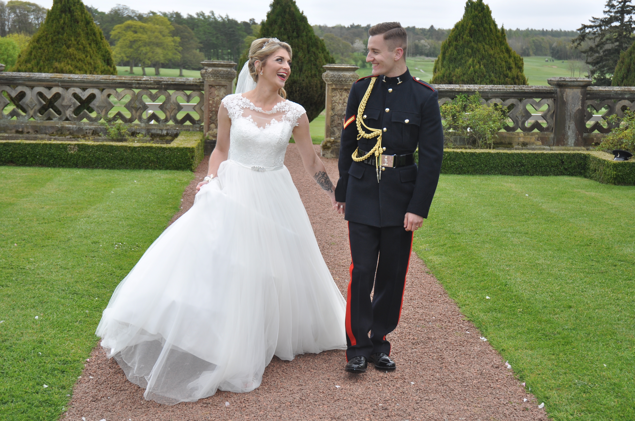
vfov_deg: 25.7
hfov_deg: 37.9
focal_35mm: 52
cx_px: 318
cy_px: 210
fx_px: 925
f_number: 5
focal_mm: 35
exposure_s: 1/200
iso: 200
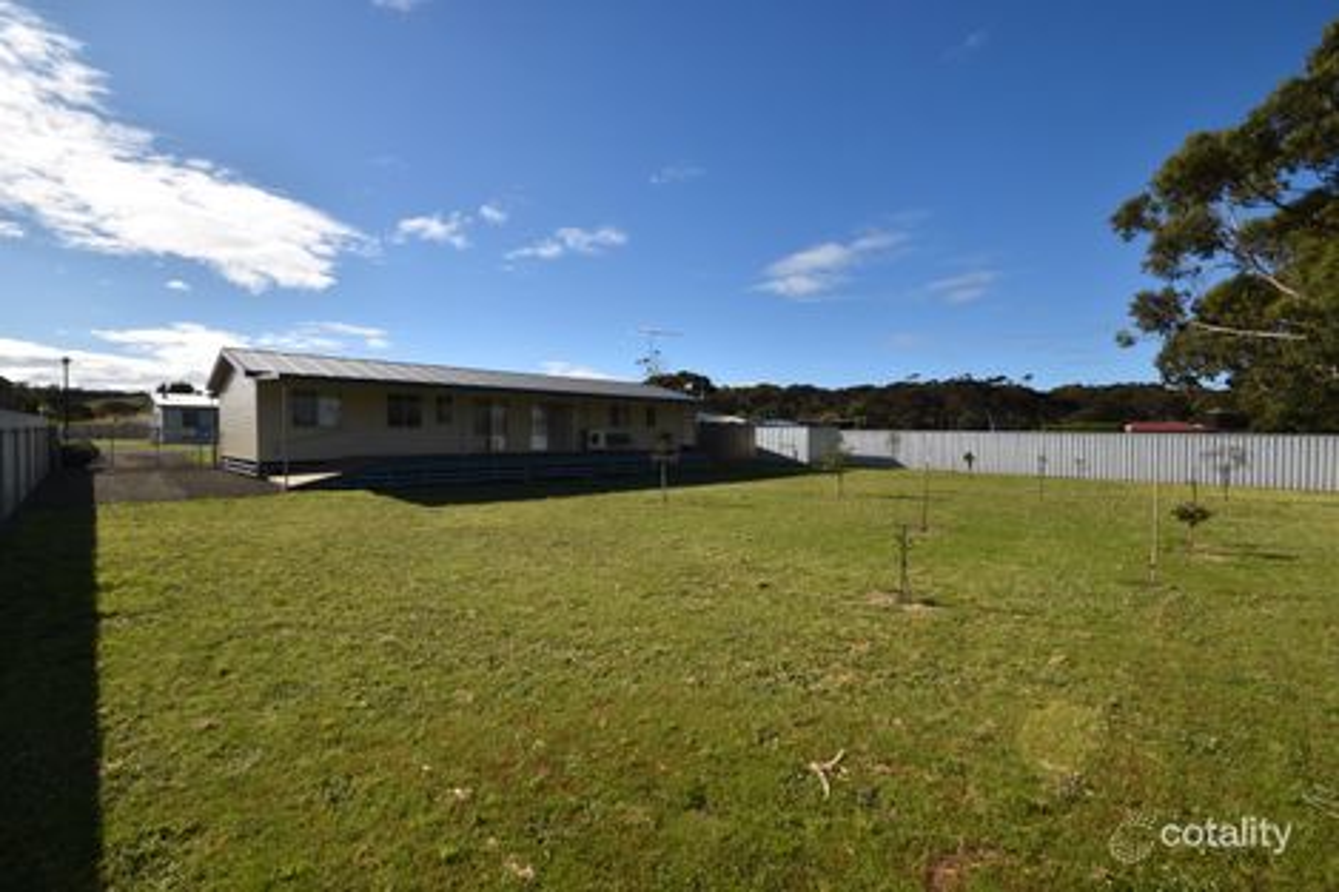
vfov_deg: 77.3
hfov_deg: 100.4
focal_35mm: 15
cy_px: 446
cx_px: 670
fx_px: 558
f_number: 13
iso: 100
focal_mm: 10
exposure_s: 1/200
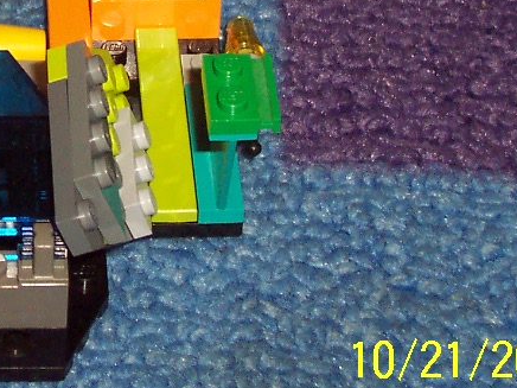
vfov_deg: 9.4
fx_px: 2345
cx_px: -40
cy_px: -39
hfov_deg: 12.4
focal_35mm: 157
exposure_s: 1/60
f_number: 3.4
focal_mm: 8.6
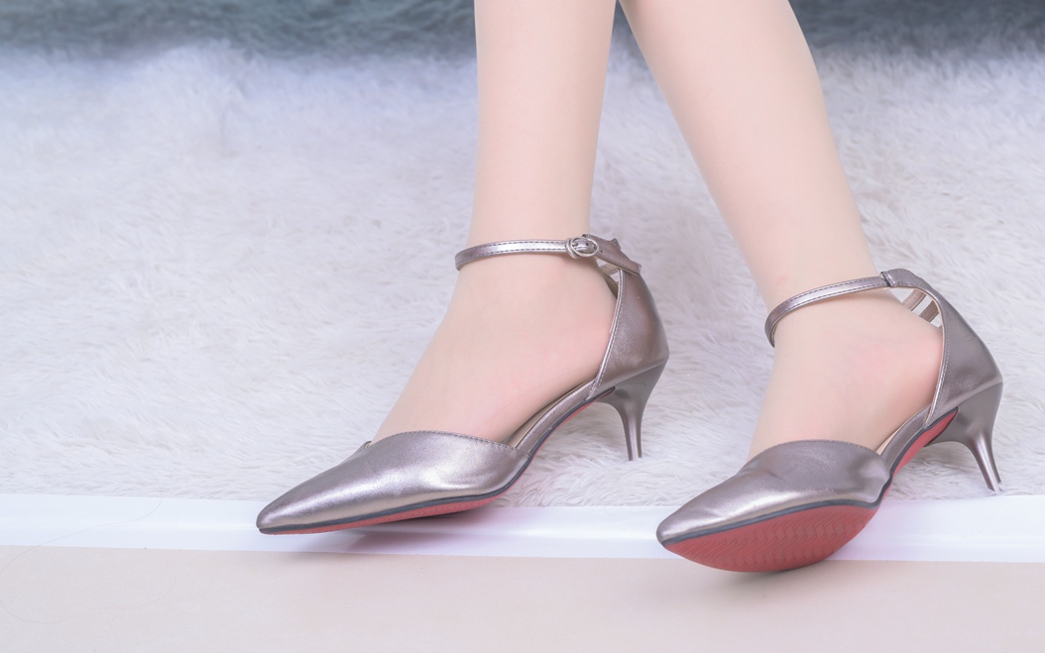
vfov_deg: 14.8
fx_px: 2506
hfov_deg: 23.5
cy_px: 296
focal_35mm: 88
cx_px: 605
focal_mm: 70
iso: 500
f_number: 8
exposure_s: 1/160
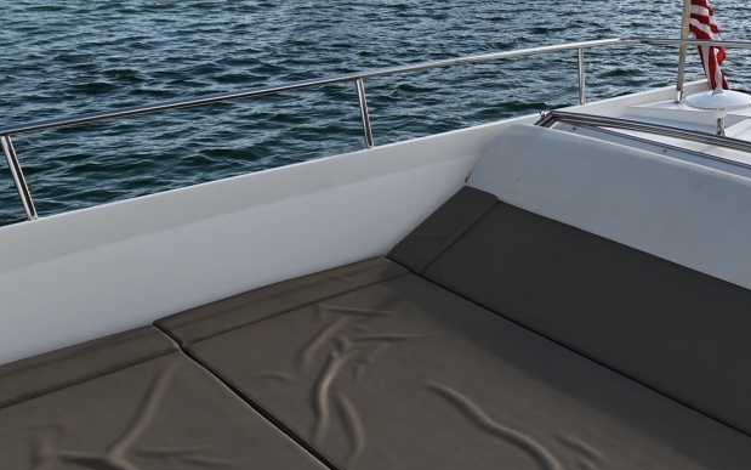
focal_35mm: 40
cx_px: 768
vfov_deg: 31.9
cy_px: 277
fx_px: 819
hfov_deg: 42.0
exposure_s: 1/400
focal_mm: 10
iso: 100
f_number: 7.1
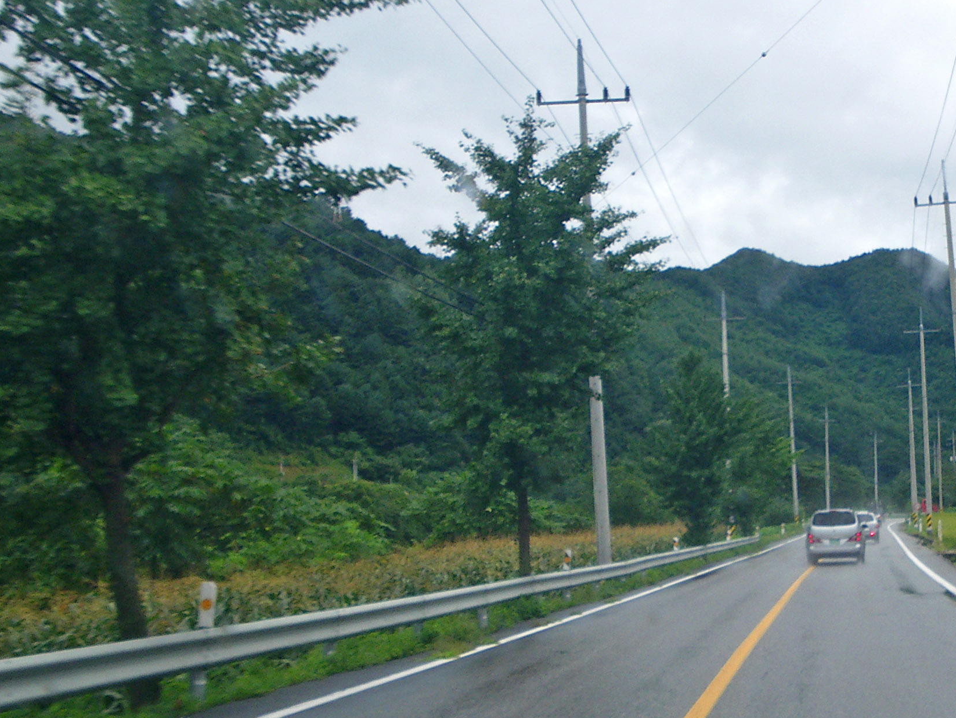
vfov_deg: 23.7
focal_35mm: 62
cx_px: 890
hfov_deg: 29.7
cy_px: 389
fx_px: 1713
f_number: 4.2
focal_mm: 5
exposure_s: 1/200
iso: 50
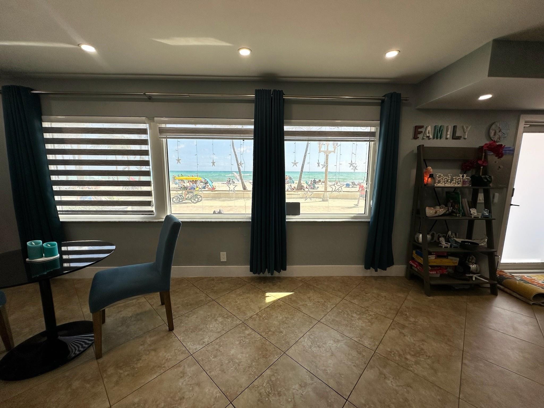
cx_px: 272
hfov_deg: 102.1
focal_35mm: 14
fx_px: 220
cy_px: 204
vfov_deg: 85.7
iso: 40
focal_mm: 2.22
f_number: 2.2
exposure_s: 1/407
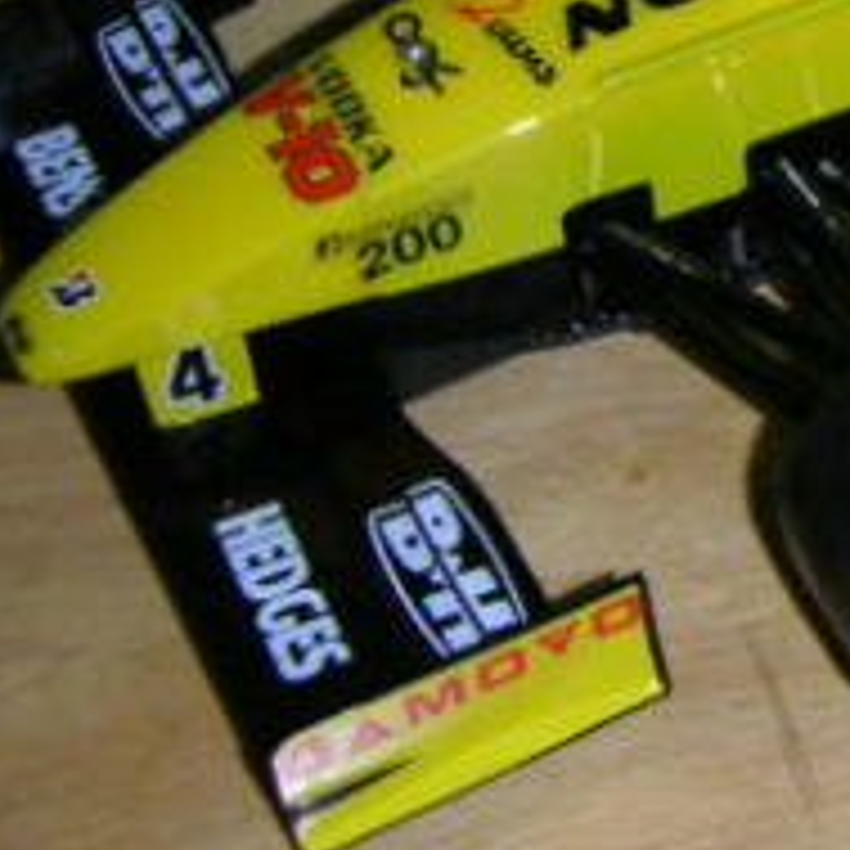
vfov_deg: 15.1
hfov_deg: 14.5
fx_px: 3139
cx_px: 1241
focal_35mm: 113
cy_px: -38
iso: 200
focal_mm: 5.1
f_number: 6.7
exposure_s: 1/45
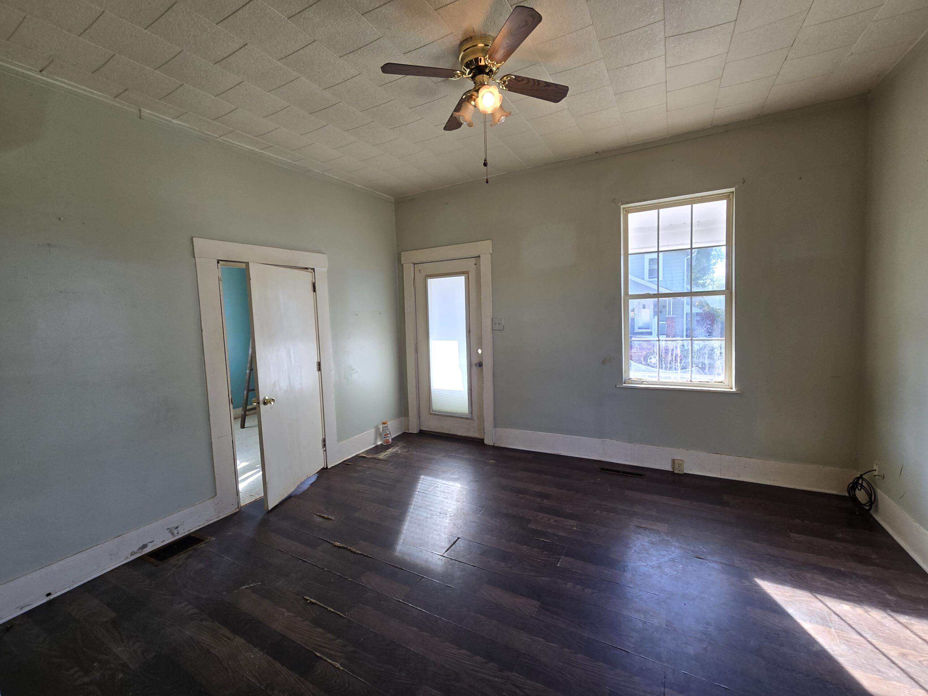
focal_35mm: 13
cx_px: 464
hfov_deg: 106.2
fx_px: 349
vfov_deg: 89.9
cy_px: 348
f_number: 2.2
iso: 64
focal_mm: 2.2
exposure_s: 1/120
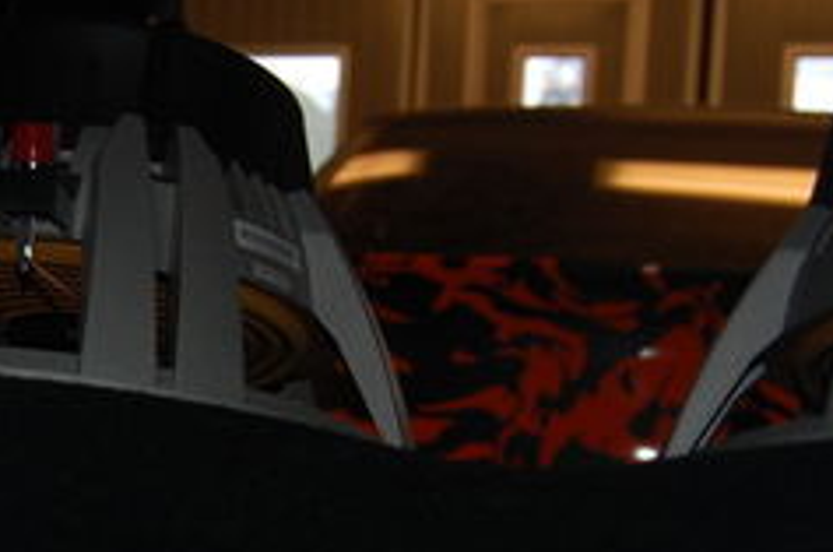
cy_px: 506
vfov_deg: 18.3
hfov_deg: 26.6
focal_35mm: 73
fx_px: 1686
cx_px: 53
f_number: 3.5
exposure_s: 1/60
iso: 400
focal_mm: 18
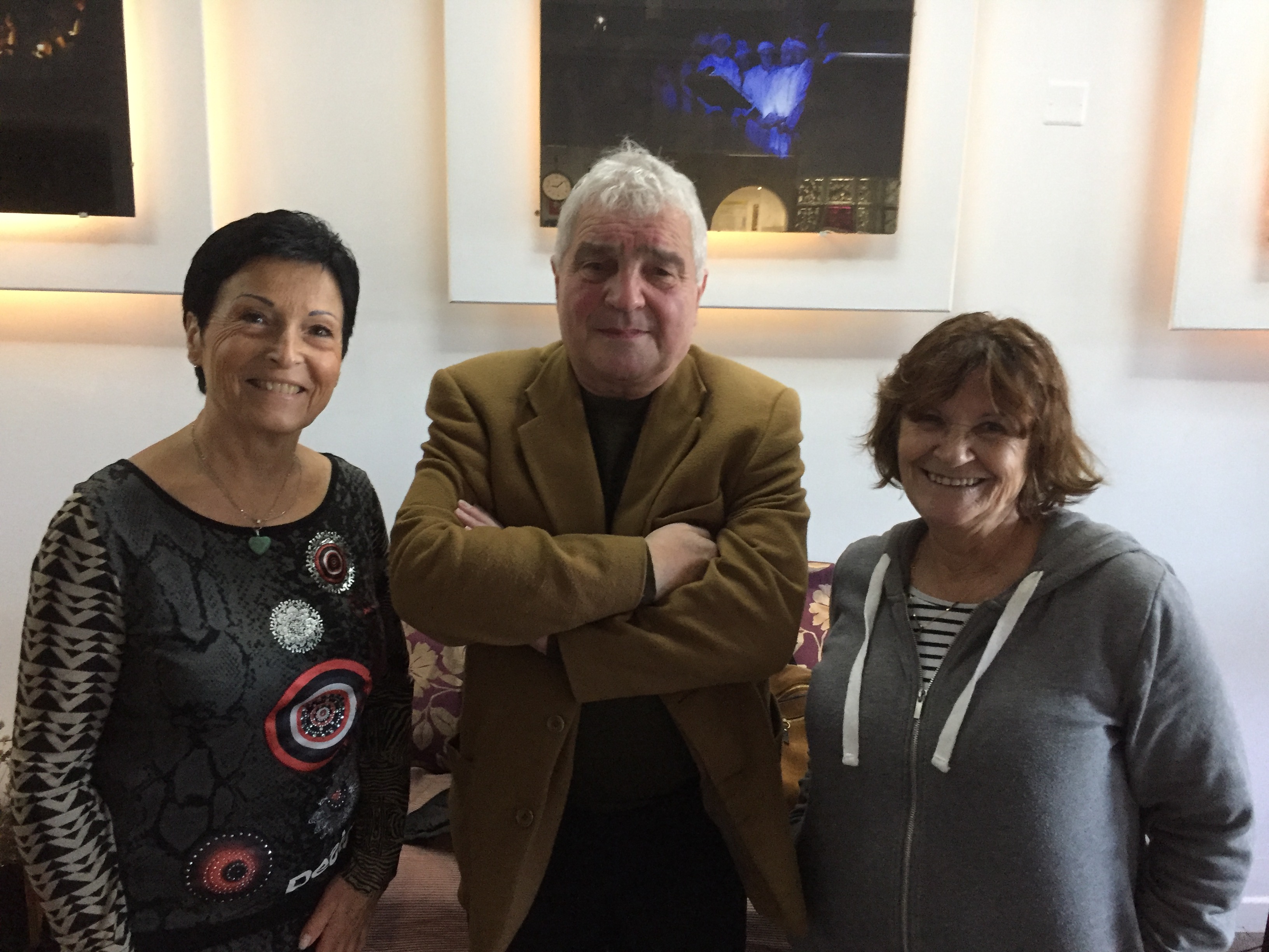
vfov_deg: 48.2
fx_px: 1063
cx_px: 634
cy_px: 476
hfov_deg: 61.7
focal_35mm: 29
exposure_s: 1/17
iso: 250
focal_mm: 4.15
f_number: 2.2
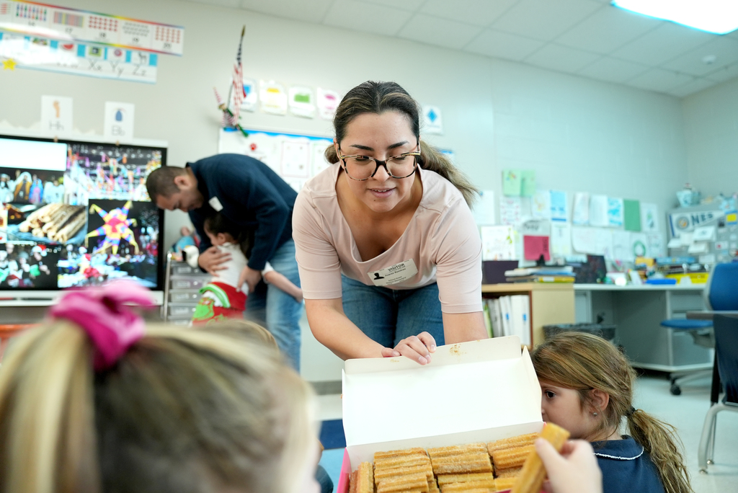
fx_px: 492
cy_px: 246
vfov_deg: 53.2
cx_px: 369
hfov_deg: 73.7
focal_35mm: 24
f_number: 2.8
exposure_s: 1/160
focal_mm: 24
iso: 1250
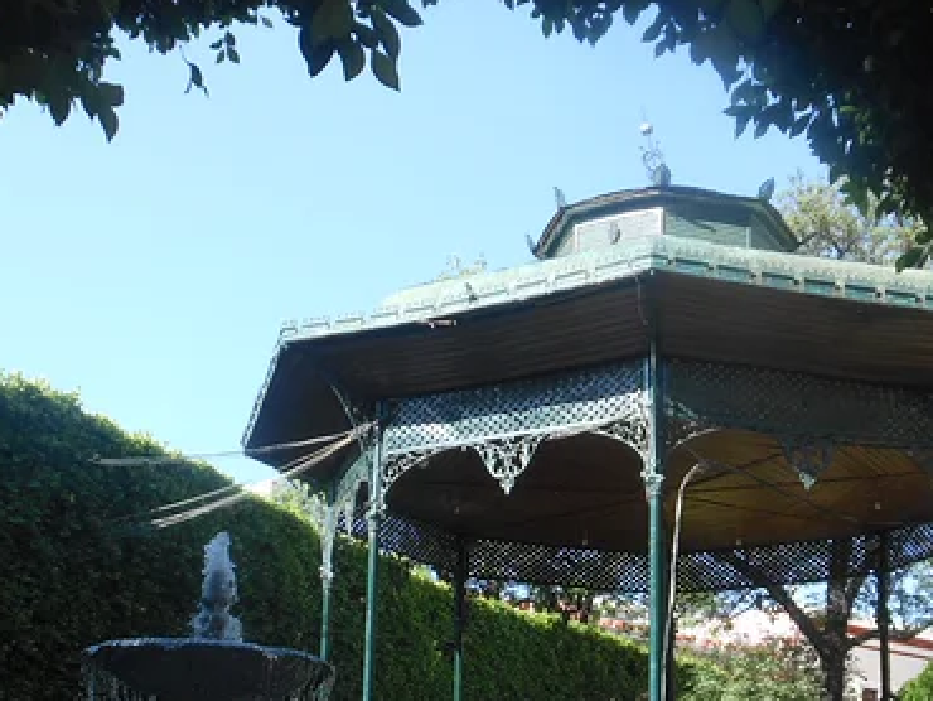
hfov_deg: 35.5
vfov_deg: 26.8
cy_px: 509
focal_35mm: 54
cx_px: 474
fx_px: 1456
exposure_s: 1/250
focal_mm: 4.5
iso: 80
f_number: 3.2
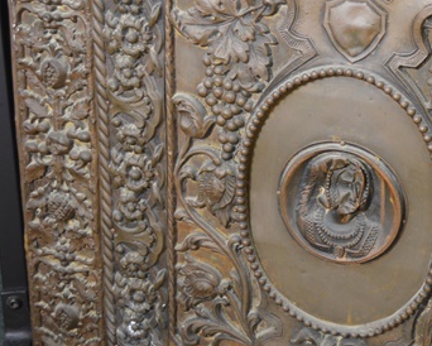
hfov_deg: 23.7
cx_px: 365
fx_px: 1011
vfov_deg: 19.4
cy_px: 133
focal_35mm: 79
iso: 1000
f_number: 4.8
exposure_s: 1/30
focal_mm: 32
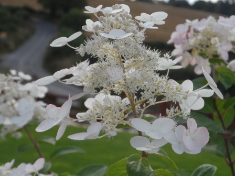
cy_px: 88
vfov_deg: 14.2
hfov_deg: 18.9
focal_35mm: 104
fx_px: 706
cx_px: 118
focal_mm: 17
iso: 80
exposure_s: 1/500
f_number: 4.6
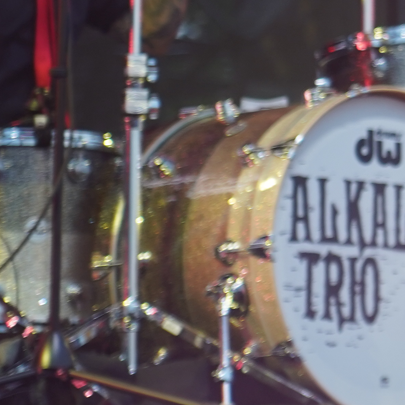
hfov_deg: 3.8
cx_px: 919
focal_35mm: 451
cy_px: -64
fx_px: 5970
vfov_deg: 3.9
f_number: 4
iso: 500
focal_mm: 105
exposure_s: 1/160
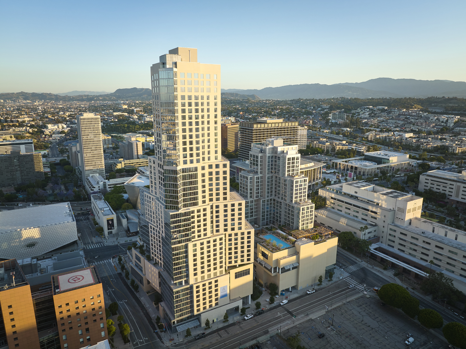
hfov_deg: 71.6
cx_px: 233
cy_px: 174
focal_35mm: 24
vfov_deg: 56.8
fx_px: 323
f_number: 4
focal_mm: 12.29
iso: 100
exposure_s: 1/240
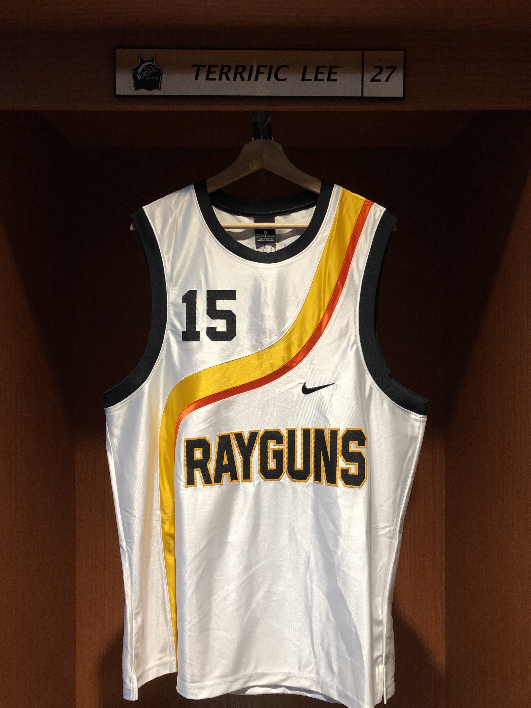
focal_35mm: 28
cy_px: 354
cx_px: 266
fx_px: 573
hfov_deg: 49.7
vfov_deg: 63.4
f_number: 1.8
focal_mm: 3.99
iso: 25
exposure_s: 1/40
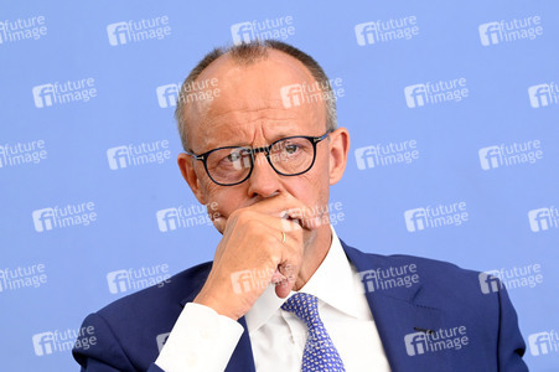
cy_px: 186
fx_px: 2405
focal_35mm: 155
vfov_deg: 8.8
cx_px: 280
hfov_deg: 13.3
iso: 3200
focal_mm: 155
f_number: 7.1
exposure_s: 1/500
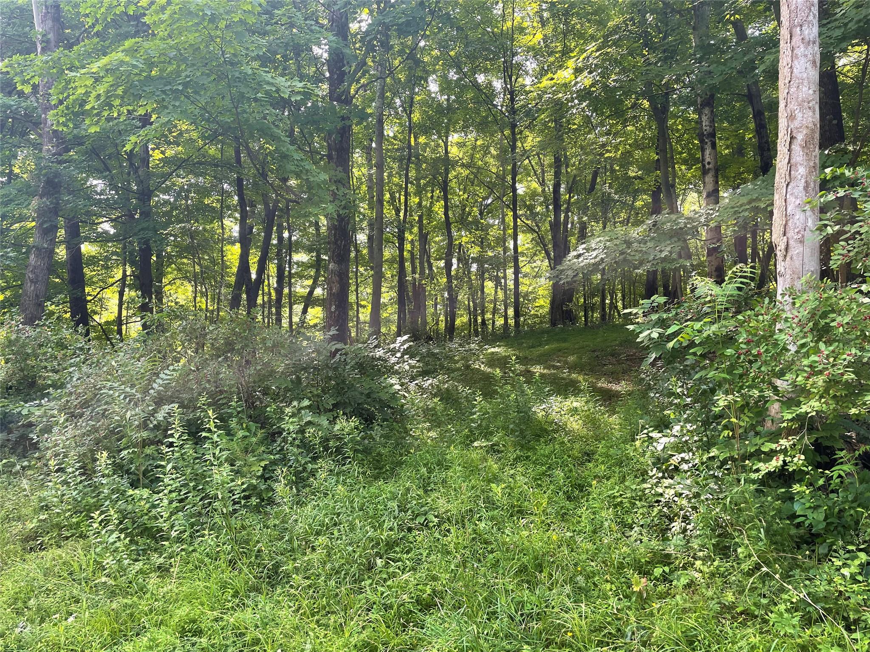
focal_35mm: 26
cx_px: 435
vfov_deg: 53.1
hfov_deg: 67.3
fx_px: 653
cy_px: 326
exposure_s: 1/121
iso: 40
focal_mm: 4.2
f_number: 1.6
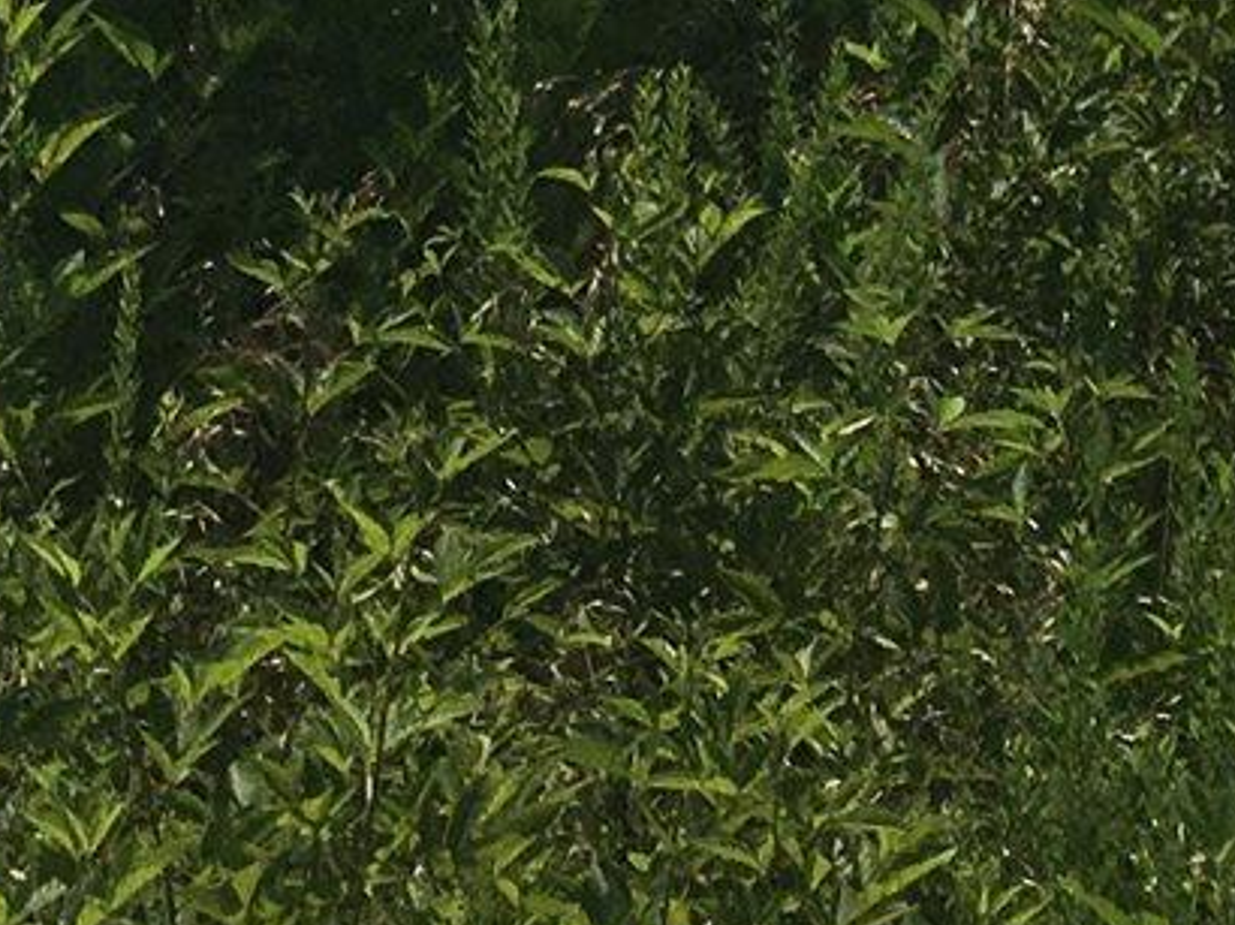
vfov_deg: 7.7
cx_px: 2172
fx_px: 5812
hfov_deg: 11.3
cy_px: -1980
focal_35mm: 163
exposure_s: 1/2959
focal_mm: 4.15
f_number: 2.2
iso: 25
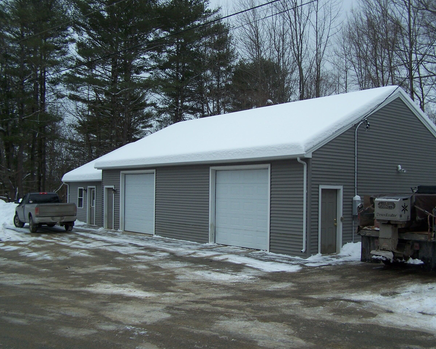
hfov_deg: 45.8
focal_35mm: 40
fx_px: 516
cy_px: 176
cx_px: 232
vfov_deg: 37.3
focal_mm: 6.3
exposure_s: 1/1000
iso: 80
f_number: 2.8
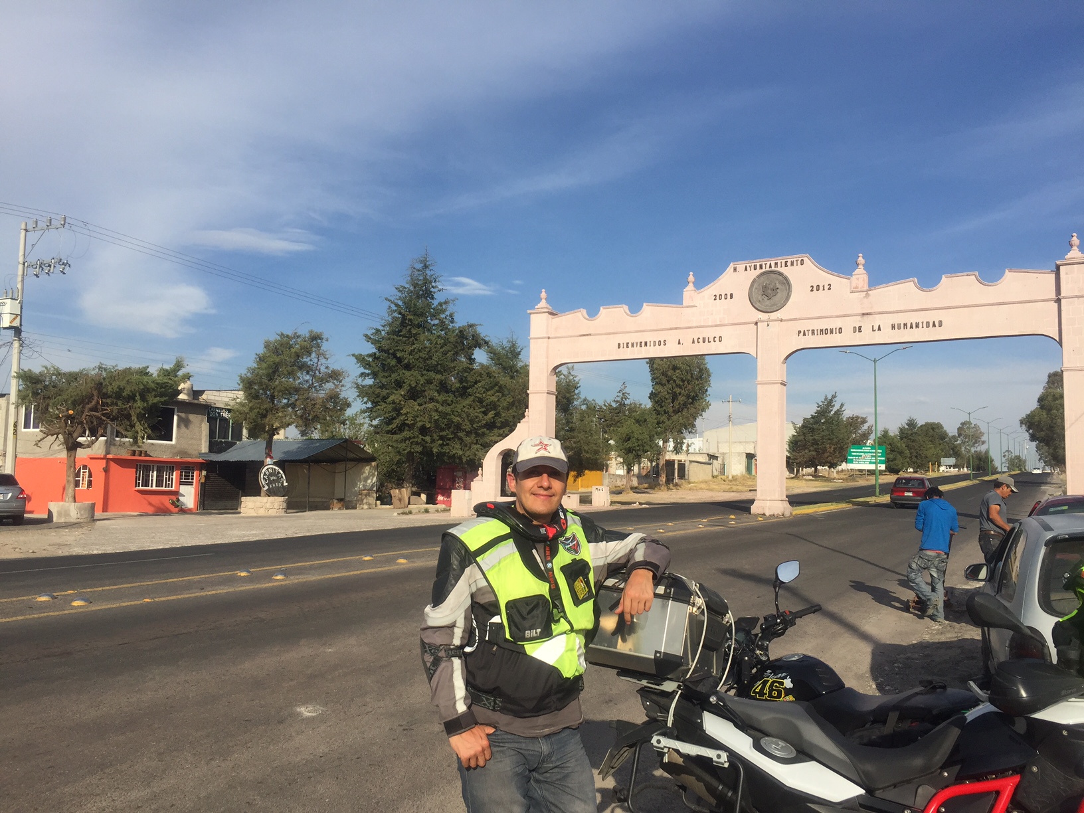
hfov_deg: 61.7
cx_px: 542
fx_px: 908
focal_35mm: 29
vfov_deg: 48.2
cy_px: 406
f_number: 2.2
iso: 32
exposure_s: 1/2198
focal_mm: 4.15
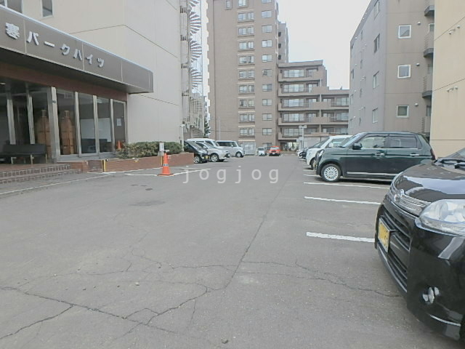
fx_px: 282
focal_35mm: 21
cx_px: 232
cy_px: 174
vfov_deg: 63.4
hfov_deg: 79.0
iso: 125
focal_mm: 3.7
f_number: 3.5
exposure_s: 1/400
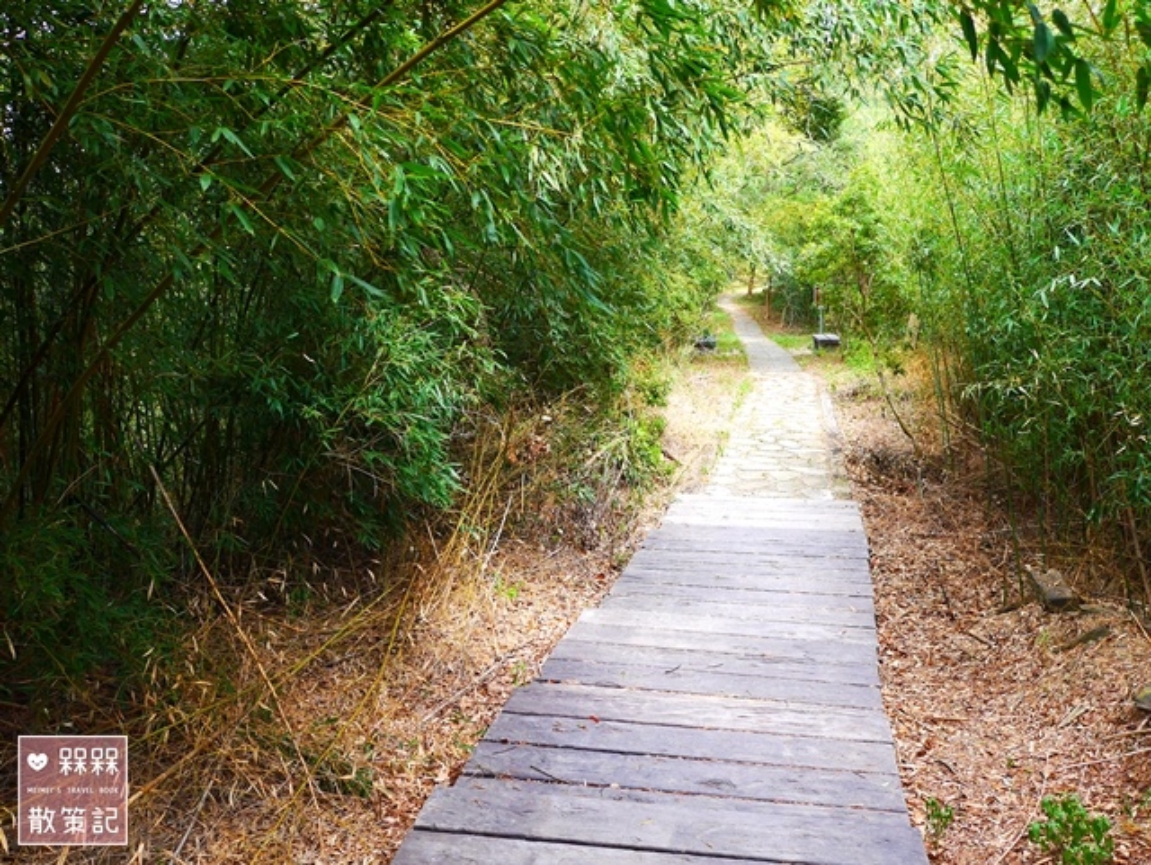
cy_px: 432
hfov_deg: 59.9
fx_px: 998
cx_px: 576
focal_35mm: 30
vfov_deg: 46.9
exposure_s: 1/250
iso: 160
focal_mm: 15
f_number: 2.5
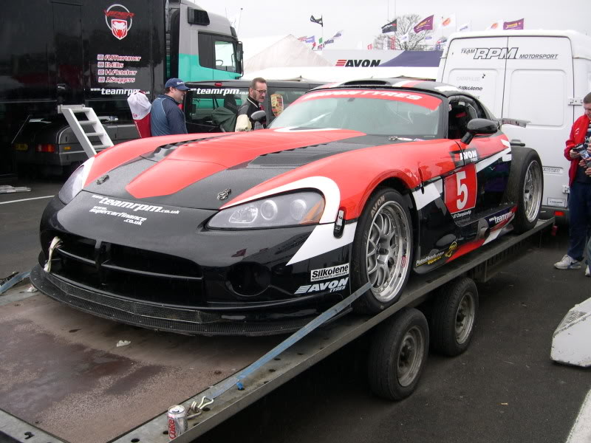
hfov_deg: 49.0
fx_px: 649
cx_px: 296
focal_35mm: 38
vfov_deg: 37.7
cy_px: 222
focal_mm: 8
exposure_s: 1/251
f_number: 2.8
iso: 100
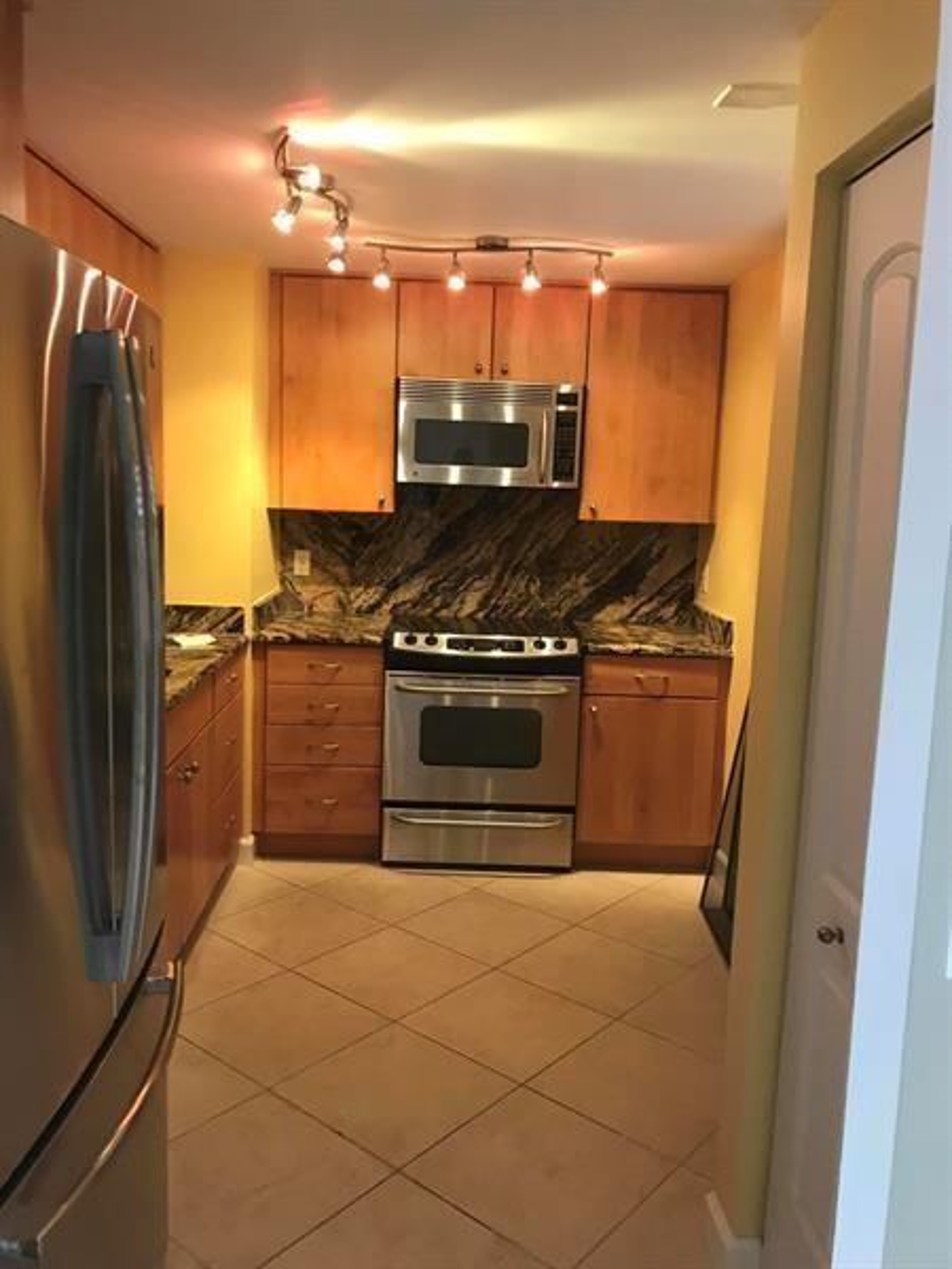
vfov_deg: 63.4
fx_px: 1027
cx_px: 476
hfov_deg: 49.7
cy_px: 634
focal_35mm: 28
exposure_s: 1/30
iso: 40
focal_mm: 3.99
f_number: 1.8
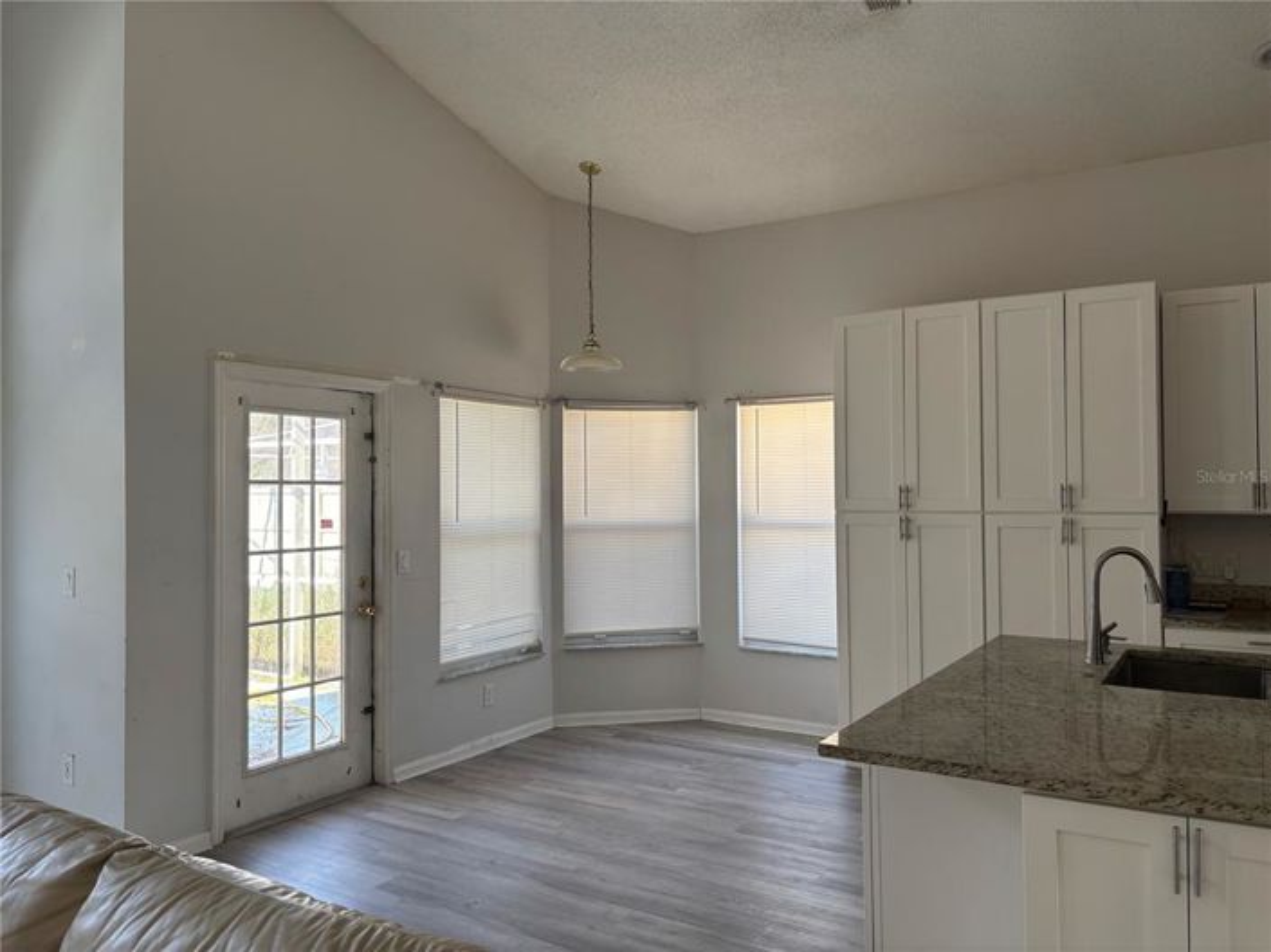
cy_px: 476
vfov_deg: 53.0
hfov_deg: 67.3
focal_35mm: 26
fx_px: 954
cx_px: 636
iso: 50
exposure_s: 1/121
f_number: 1.6
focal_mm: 5.96
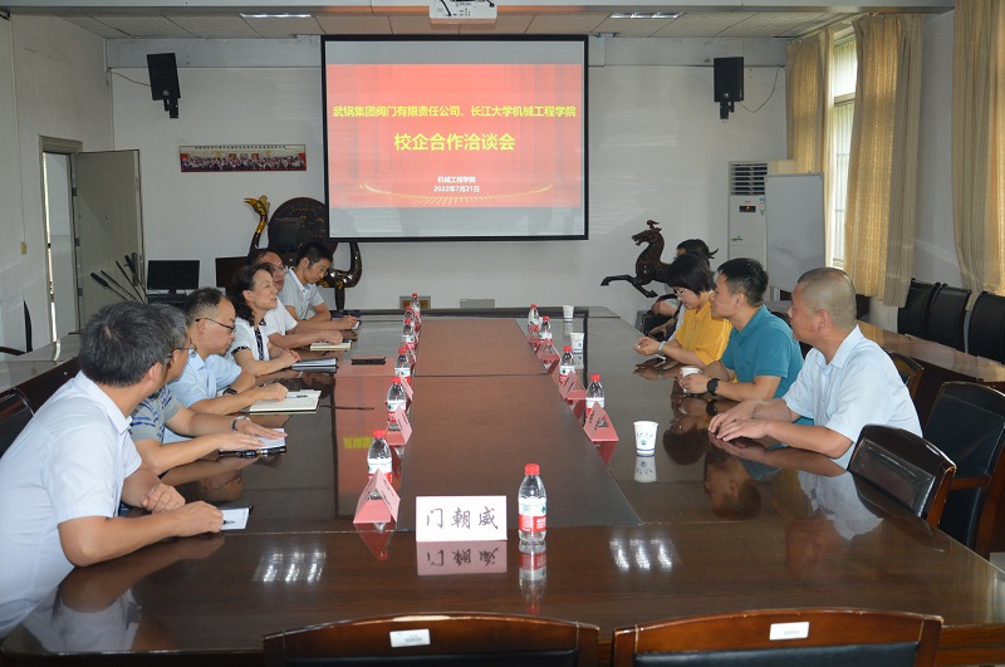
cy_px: 334
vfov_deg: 34.1
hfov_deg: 49.6
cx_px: 502
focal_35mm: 39
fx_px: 1087
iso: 640
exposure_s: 1/60
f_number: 4
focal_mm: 26
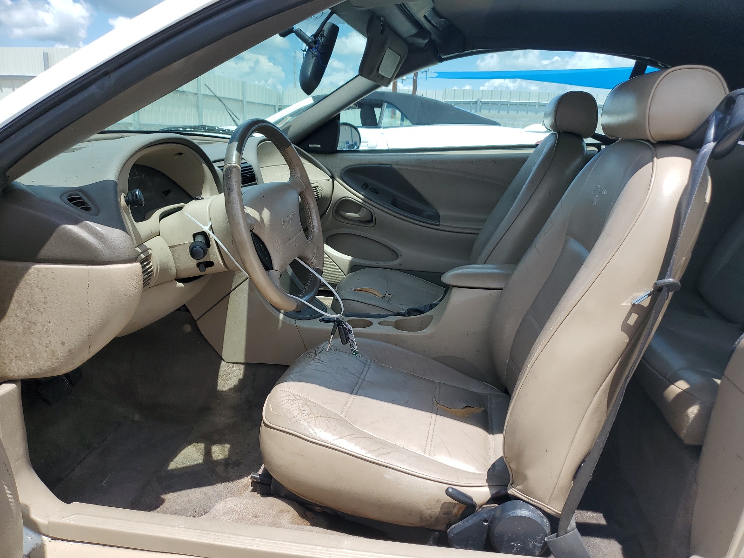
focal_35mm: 26
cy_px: 279
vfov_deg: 53.1
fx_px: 559
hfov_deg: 67.3
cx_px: 372
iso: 50
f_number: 1.5
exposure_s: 1/2000
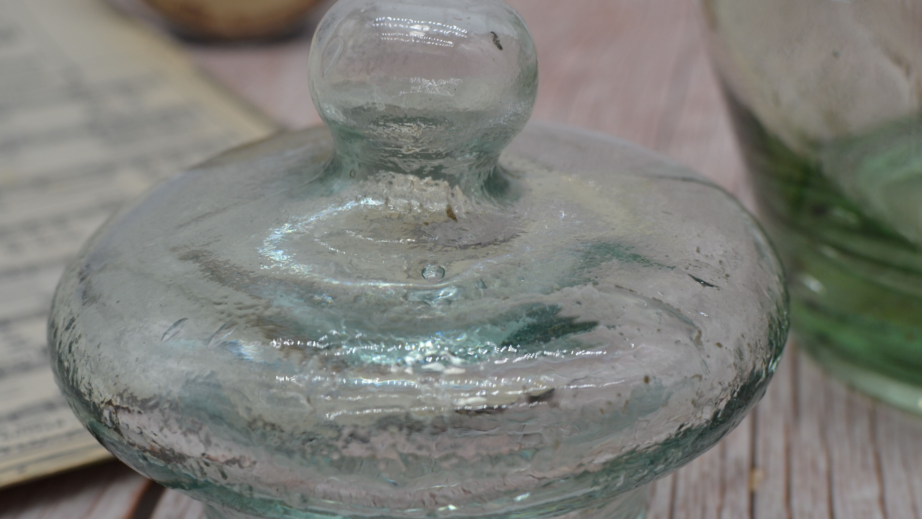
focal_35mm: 72
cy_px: 319
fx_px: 1753
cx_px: 489
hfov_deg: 29.5
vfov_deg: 16.8
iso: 140
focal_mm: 35
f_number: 5.6
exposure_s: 1/125
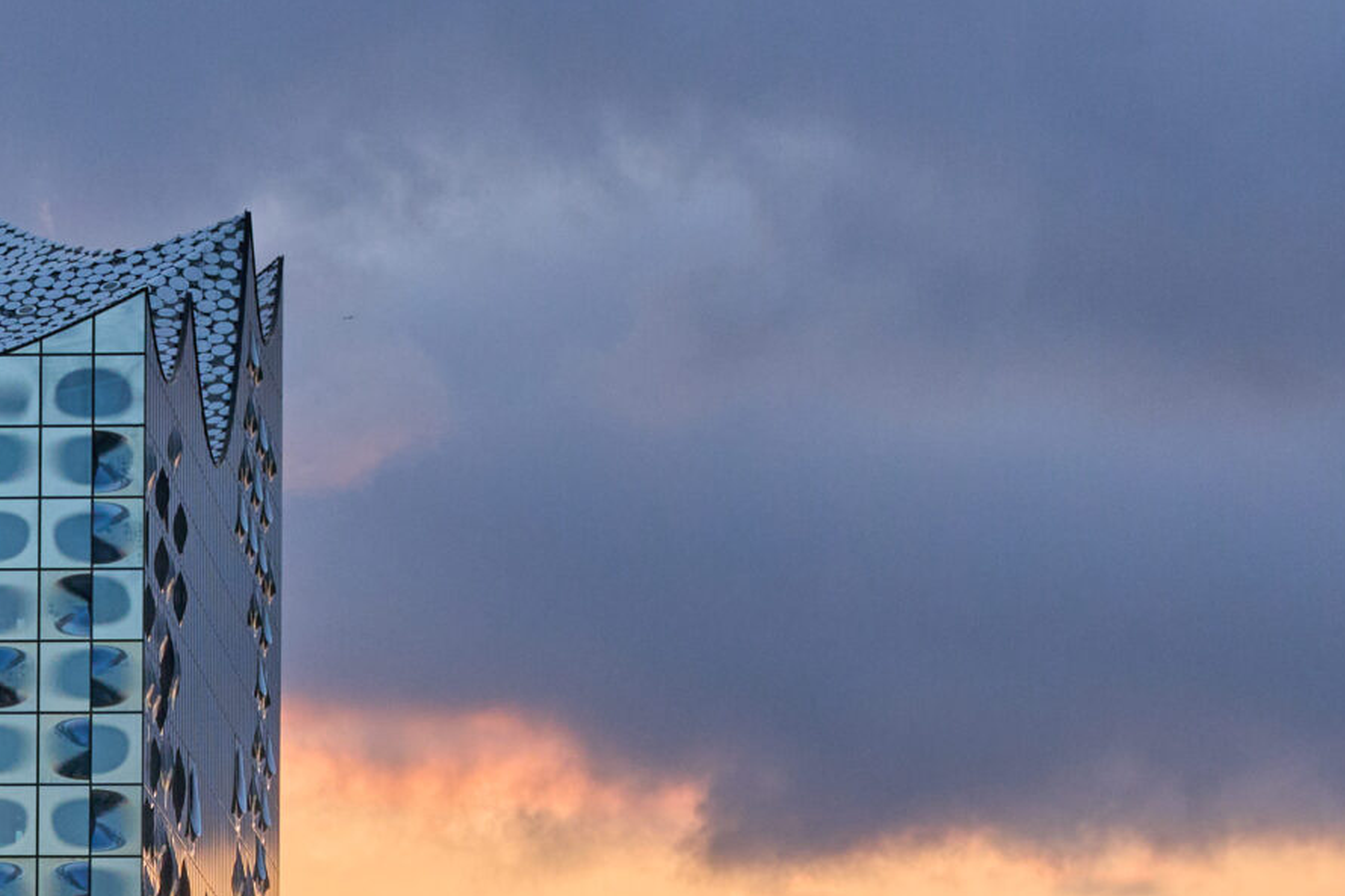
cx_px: -399
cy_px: 1093
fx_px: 10608
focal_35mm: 284
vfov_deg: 4.8
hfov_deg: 7.2
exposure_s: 1/250
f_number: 8
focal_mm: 65.8
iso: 200
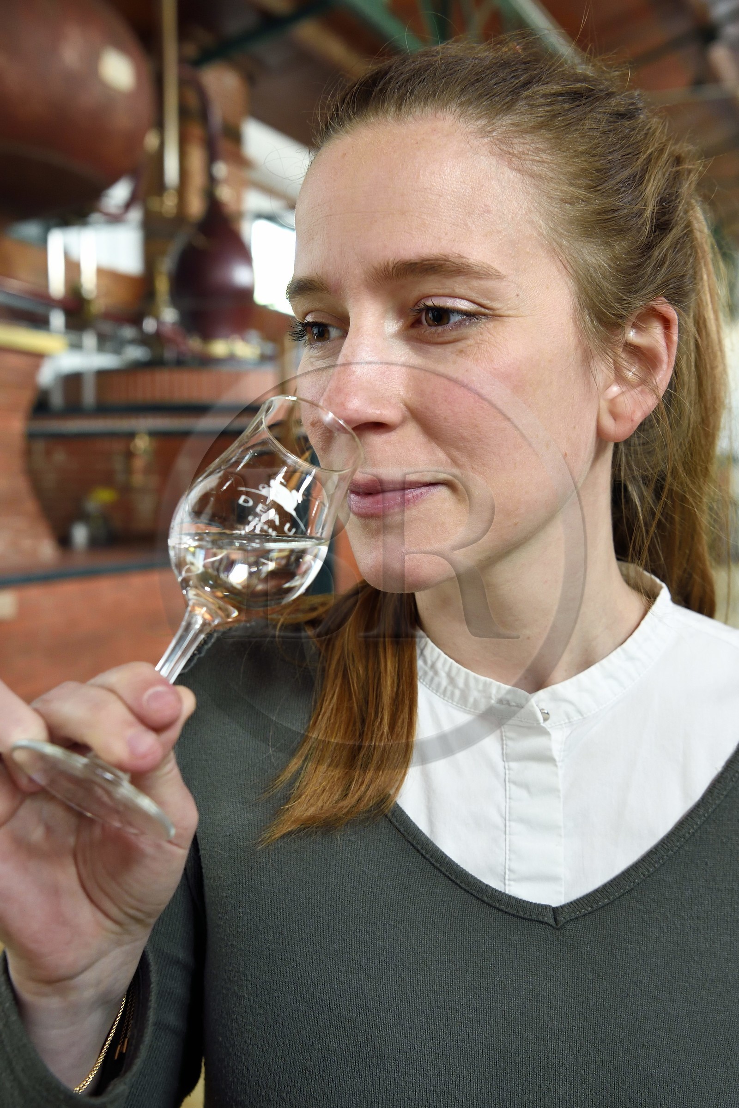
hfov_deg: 33.4
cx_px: 370
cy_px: 554
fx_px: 1232
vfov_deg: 48.5
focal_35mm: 40
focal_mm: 40
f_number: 6.3
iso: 1600
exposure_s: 1/60
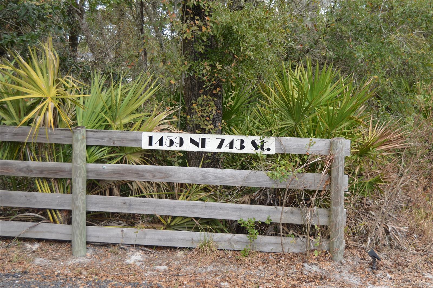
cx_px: 216
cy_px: 144
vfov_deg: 25.7
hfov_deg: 37.9
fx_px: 631
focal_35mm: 52
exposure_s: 1/125
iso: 160
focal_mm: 35
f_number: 5.6
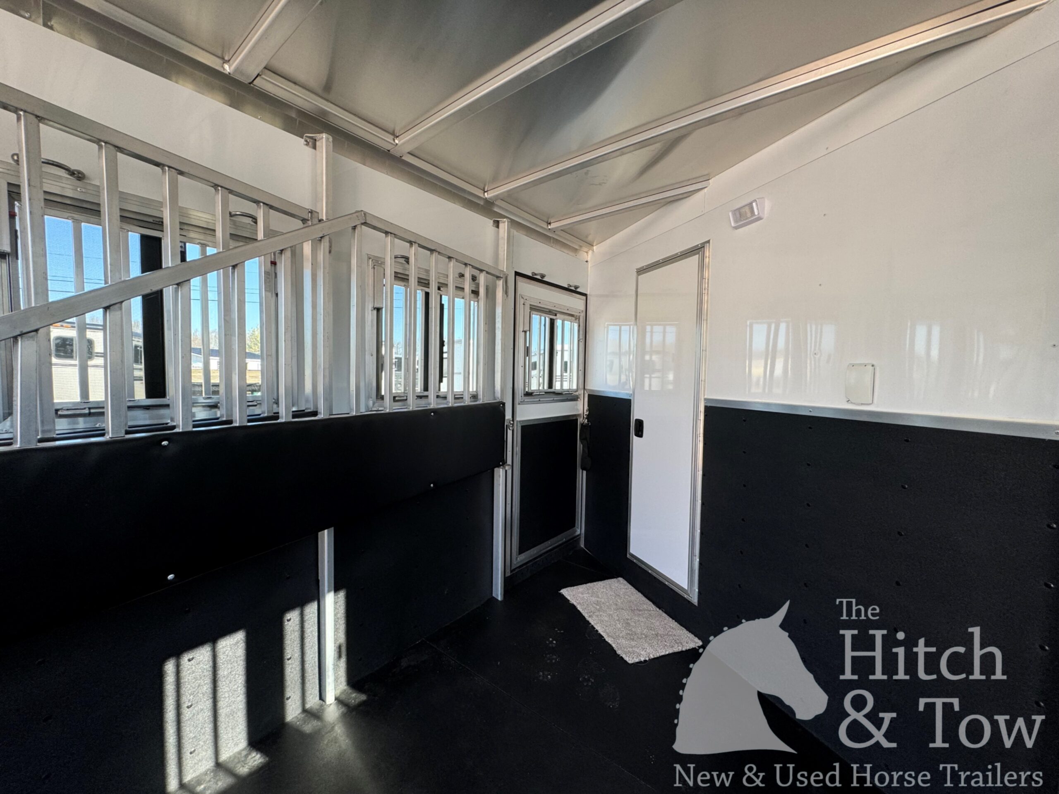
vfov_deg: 85.7
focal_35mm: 14
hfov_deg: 102.1
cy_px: 397
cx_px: 530
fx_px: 428
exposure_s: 1/99
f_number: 2.2
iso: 80
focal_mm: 2.22
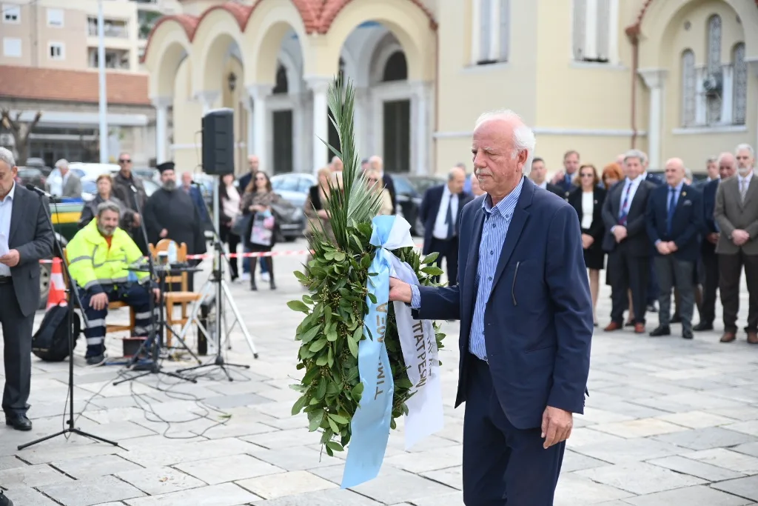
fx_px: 1306
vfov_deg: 21.9
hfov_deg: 32.4
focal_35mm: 62
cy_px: 253
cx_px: 379
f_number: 2.8
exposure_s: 1/320
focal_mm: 62
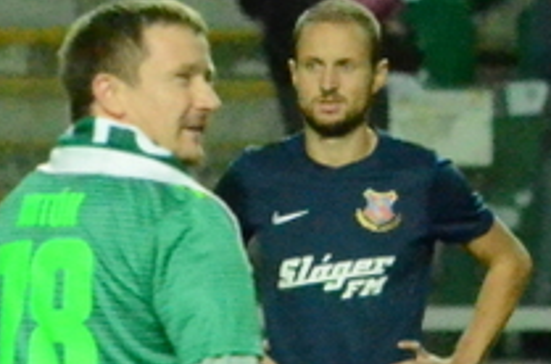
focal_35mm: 1724
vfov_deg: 0.8
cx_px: 707
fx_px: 26307
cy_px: 455
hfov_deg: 1.2
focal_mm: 200
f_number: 5.3
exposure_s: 1/1600
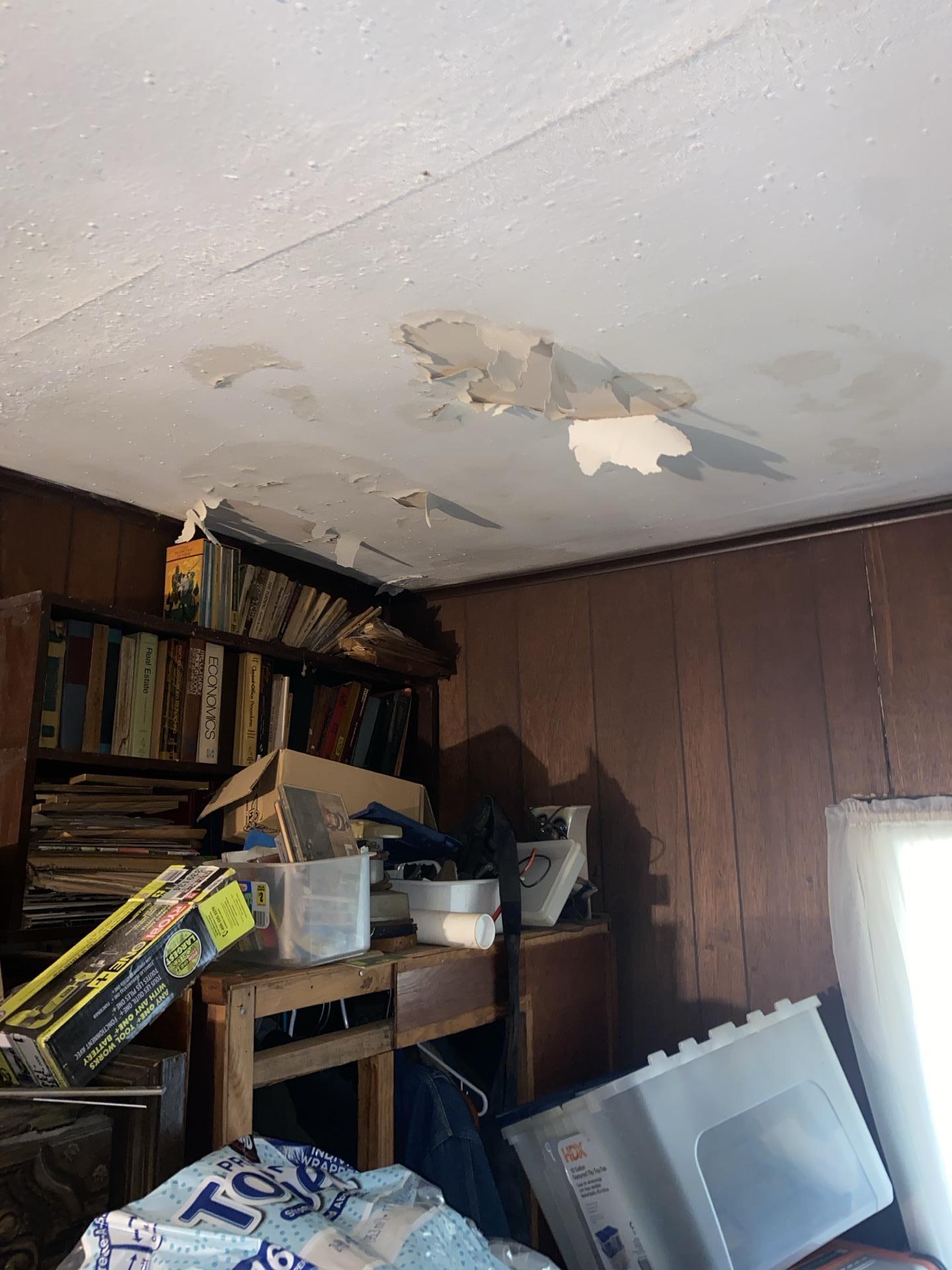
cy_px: 635
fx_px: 953
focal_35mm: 26
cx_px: 476
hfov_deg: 53.1
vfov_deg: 67.3
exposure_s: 1/4
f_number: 1.8
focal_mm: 4.25
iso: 80
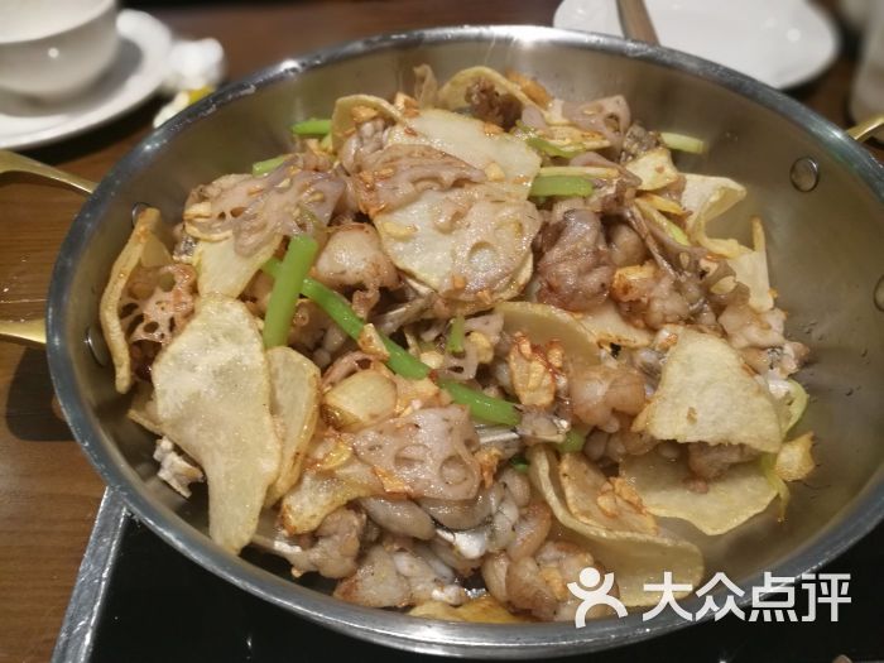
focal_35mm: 27
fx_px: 690
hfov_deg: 65.3
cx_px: 442
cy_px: 332
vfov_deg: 51.4
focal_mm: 4.5
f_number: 4
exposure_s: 1/25
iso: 320
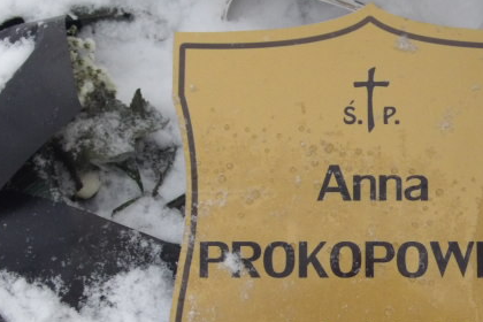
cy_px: 253
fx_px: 1127
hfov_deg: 24.0
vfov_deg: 16.2
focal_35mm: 84
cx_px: 356
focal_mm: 9.4
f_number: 15
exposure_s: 1/60
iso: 857
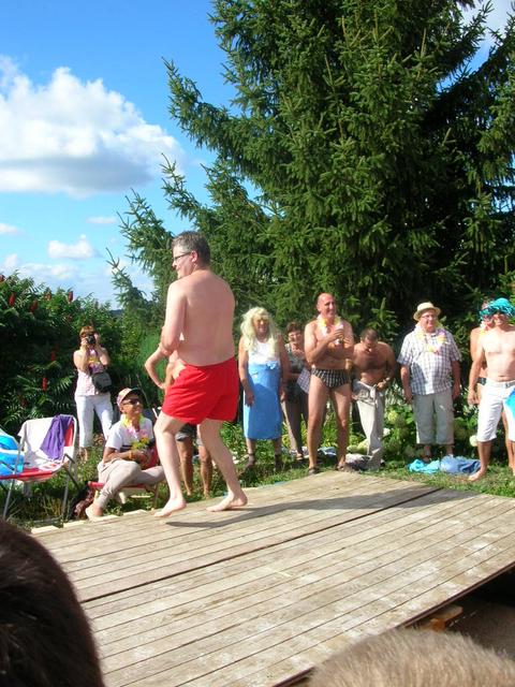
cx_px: 258
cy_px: 344
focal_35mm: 35
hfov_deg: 40.7
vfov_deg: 52.6
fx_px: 694
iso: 50
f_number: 5.6
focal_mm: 5.8
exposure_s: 1/207
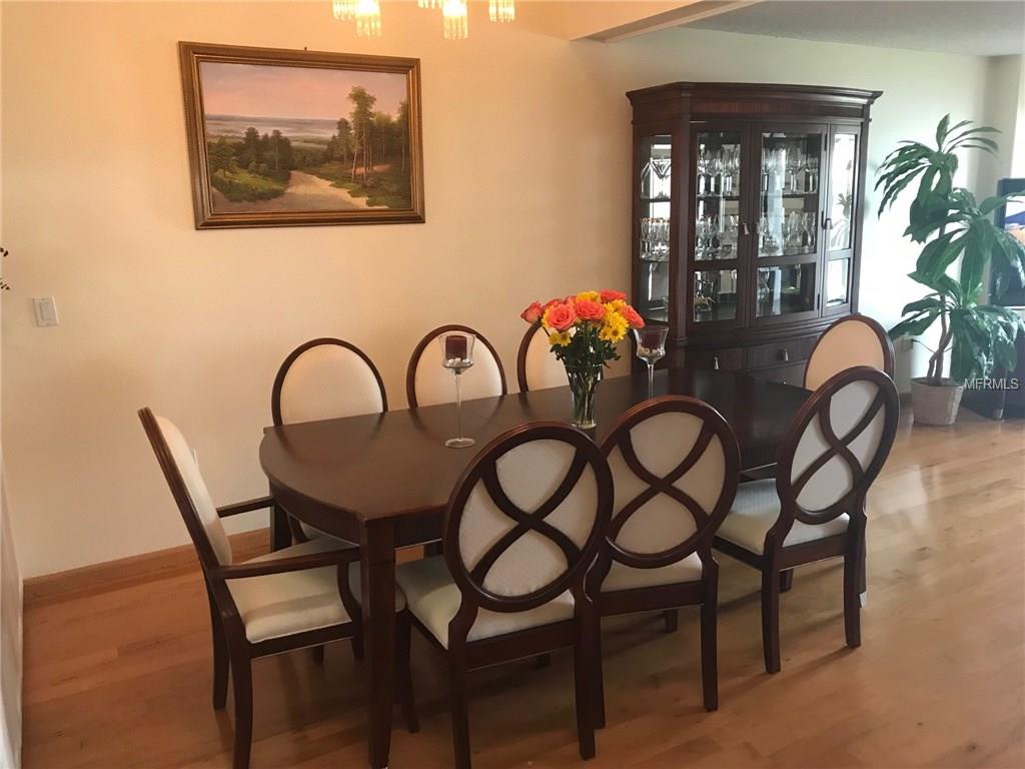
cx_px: 512
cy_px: 384
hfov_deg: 63.4
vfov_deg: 49.7
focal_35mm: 28
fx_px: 829
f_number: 1.8
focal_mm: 3.99
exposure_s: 1/15
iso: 50
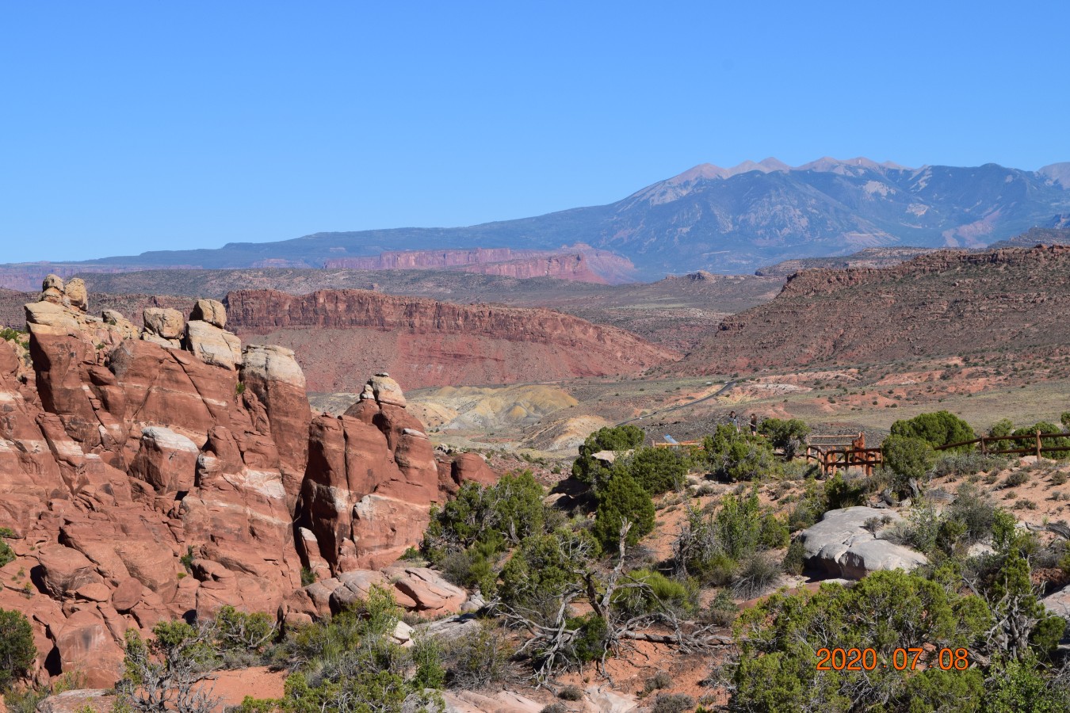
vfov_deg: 16.6
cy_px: 356
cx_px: 535
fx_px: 2452
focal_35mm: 82
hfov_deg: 24.6
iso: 280
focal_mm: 55
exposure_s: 1/500
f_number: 11
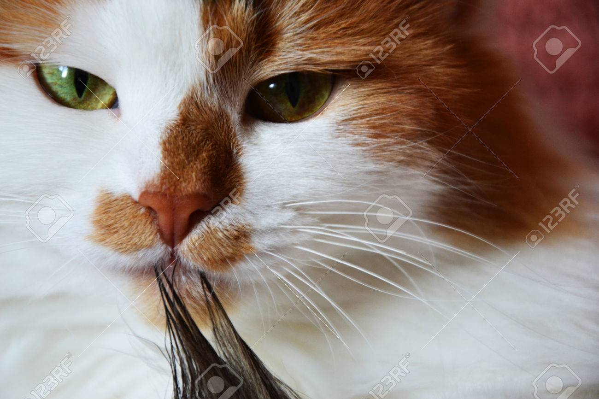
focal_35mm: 158
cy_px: 200
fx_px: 2620
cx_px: 300
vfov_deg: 8.7
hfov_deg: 13.0
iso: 800
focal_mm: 105
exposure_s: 1/30
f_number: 6.3
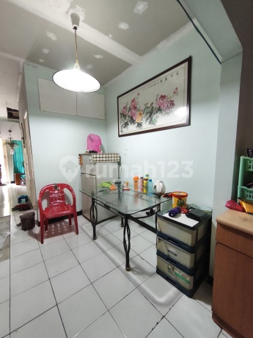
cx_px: 126
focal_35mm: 15
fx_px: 146
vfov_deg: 98.2
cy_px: 169
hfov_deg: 81.7
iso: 800
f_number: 2.2
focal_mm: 1.91
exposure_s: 1/25
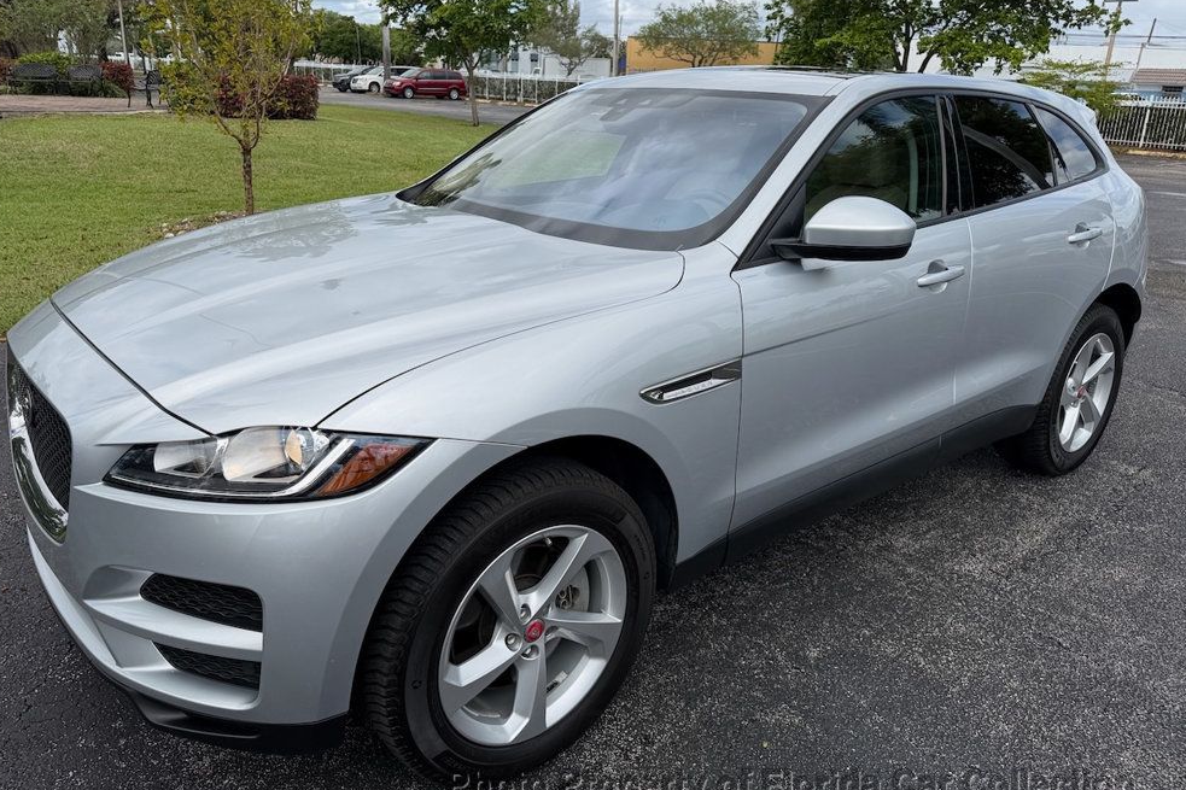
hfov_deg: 69.4
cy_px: 362
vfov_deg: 49.5
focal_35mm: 26
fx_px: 856
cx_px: 580
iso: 80
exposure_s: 1/4405
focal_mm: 6.76
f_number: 1.78
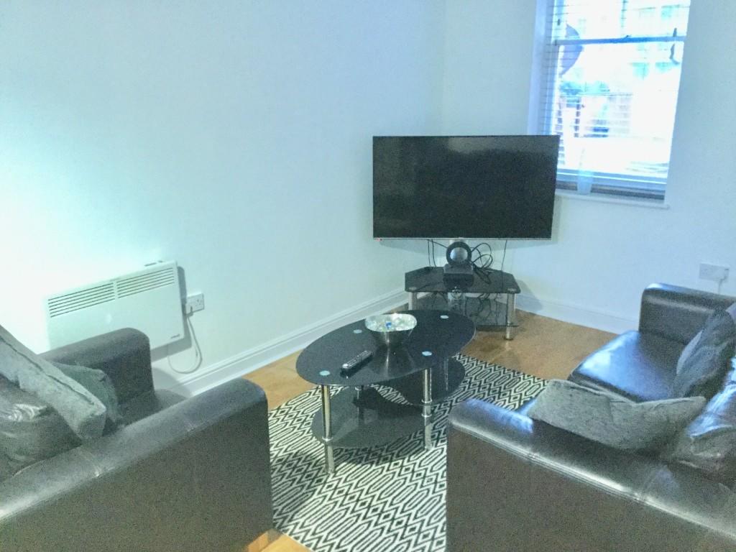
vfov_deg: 45.4
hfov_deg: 58.4
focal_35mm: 31
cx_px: 368
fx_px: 659
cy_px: 276
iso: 400
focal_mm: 3.3
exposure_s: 1/17
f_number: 2.4
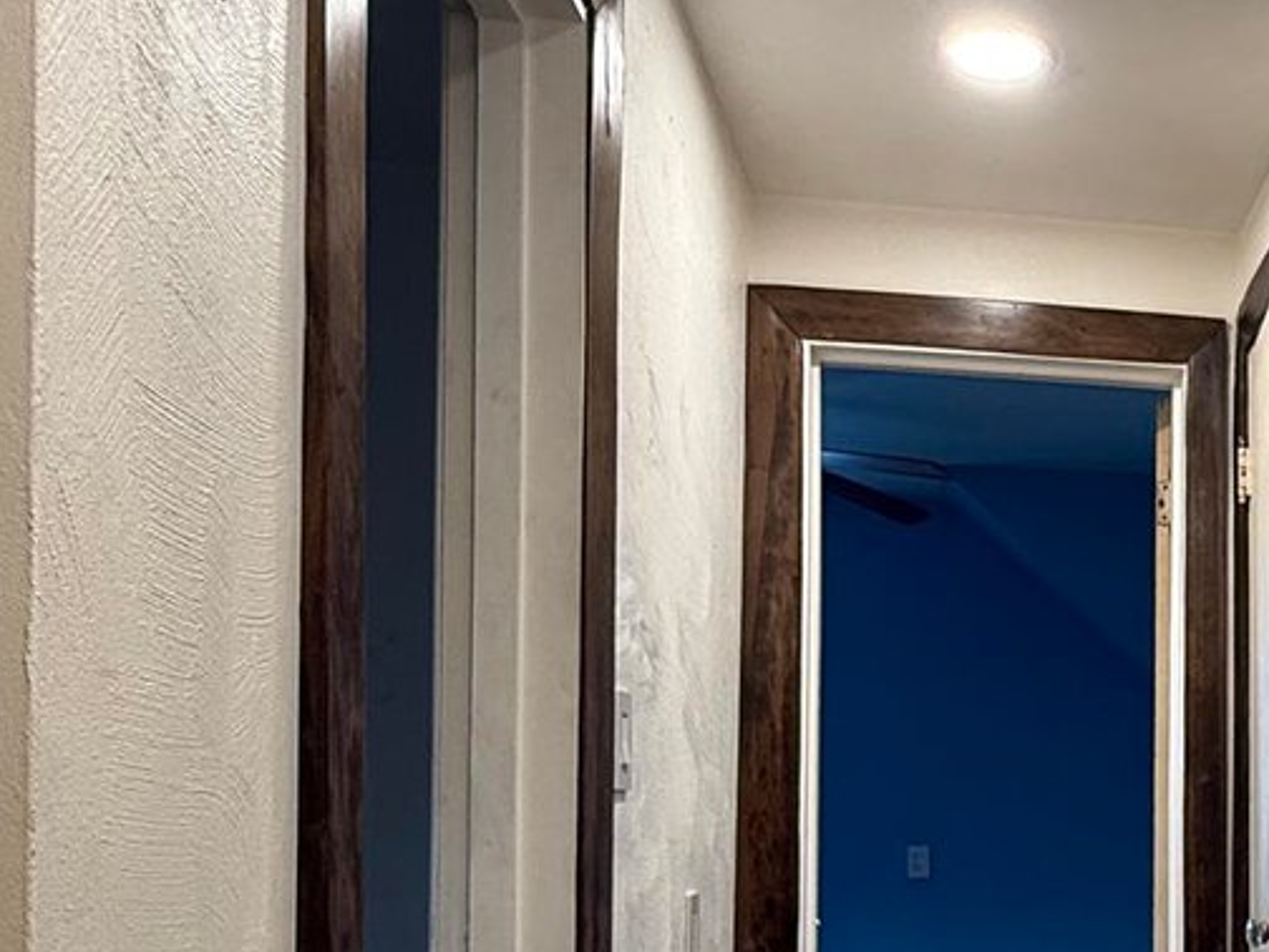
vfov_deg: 33.0
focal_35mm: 42
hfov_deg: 39.3
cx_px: 1280
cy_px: 817
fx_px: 1540
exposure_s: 1/60
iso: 160
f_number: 2.2
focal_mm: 2.22
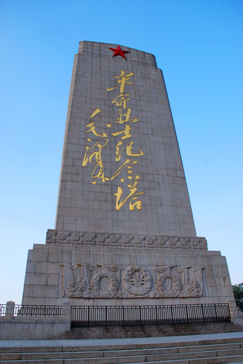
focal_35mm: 27
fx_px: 273
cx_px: 122
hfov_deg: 47.9
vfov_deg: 67.4
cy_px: 182
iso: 100
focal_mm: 18
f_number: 5.6
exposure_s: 1/125
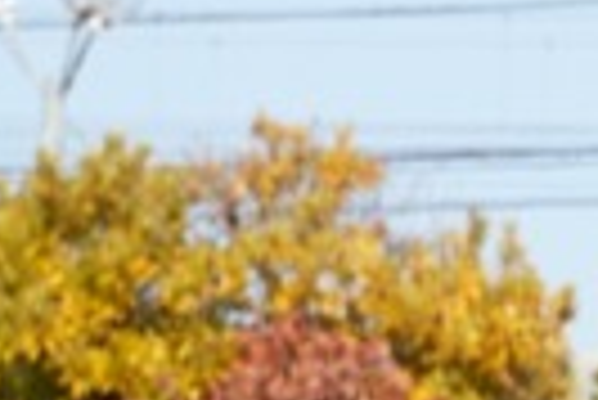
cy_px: 569
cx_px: 1619
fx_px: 10510
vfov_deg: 2.2
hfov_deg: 3.2
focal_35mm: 632
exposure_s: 1/2500
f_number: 5.6
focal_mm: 70
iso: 640
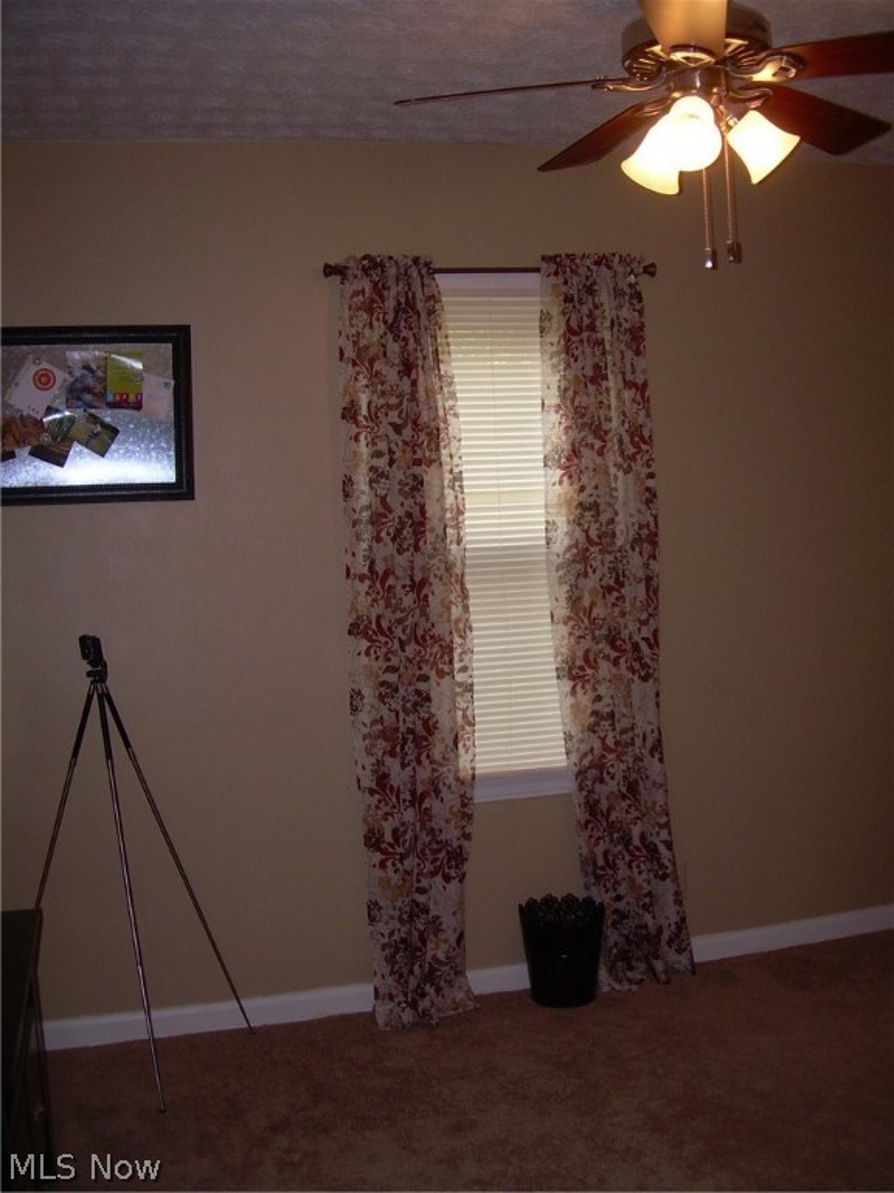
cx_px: 447
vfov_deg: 49.0
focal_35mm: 38
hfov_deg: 37.7
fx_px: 1309
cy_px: 596
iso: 50
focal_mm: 6.3
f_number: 2.8
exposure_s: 1/60
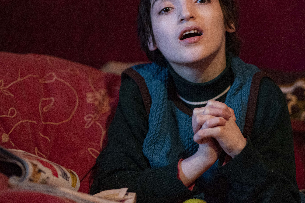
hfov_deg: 23.0
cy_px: 58
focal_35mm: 88
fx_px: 746
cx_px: 196
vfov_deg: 15.5
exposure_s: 1/200
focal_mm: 50
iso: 1250
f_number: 1.8
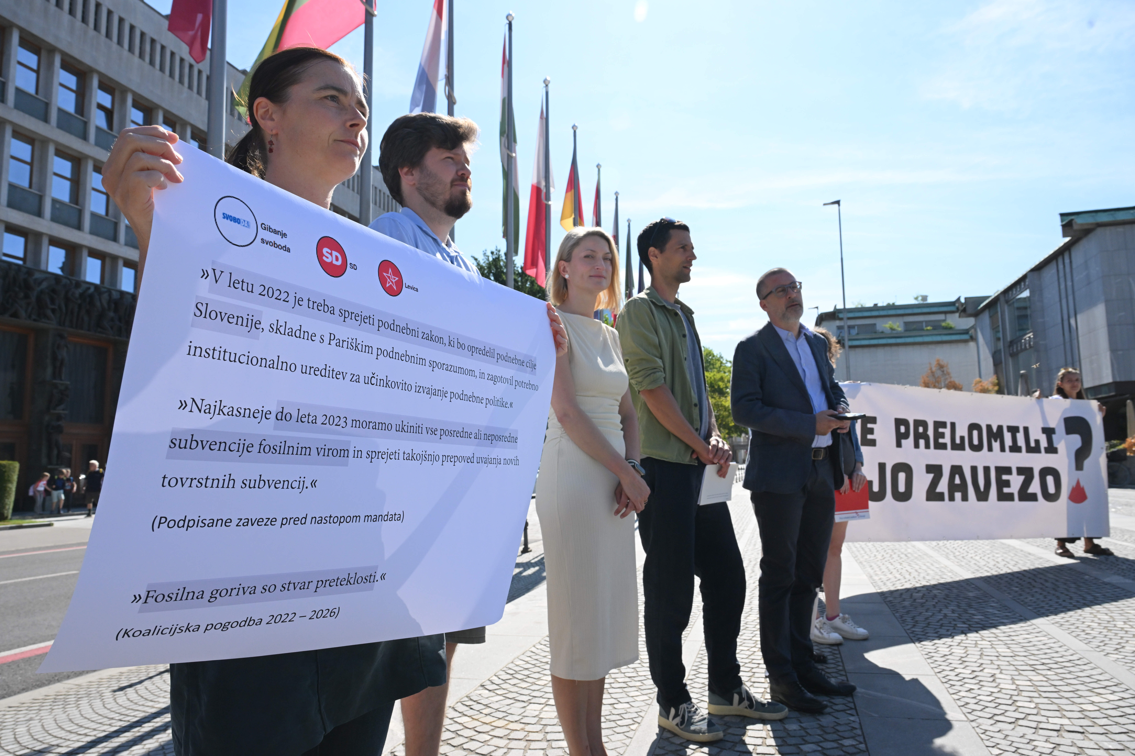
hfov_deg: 73.7
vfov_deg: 53.1
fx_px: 757
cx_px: 568
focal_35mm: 24
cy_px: 378
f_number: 9
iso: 800
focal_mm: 24
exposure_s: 1/1250
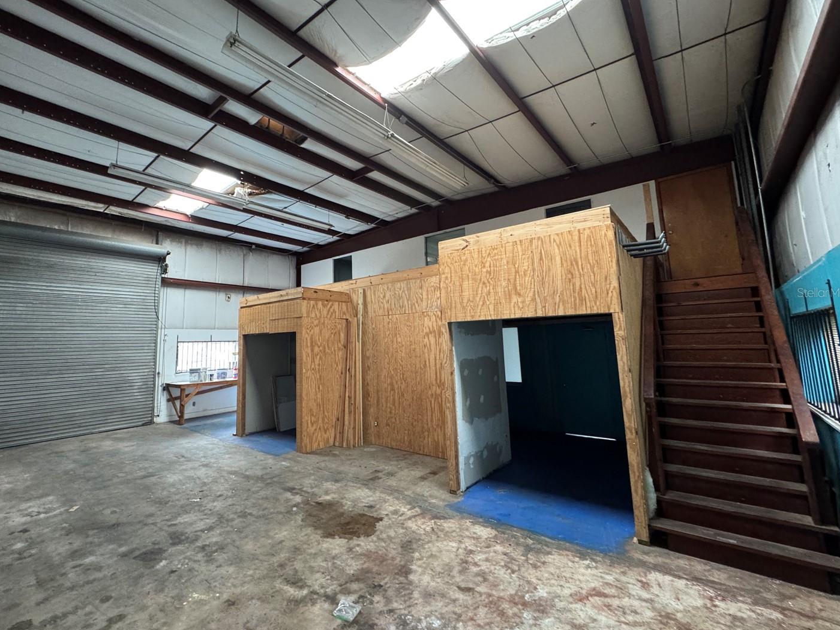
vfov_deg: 78.0
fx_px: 388
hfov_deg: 94.1
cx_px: 374
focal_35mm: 16
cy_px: 292
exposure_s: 1/60
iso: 640
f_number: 2.2
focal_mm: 2.22
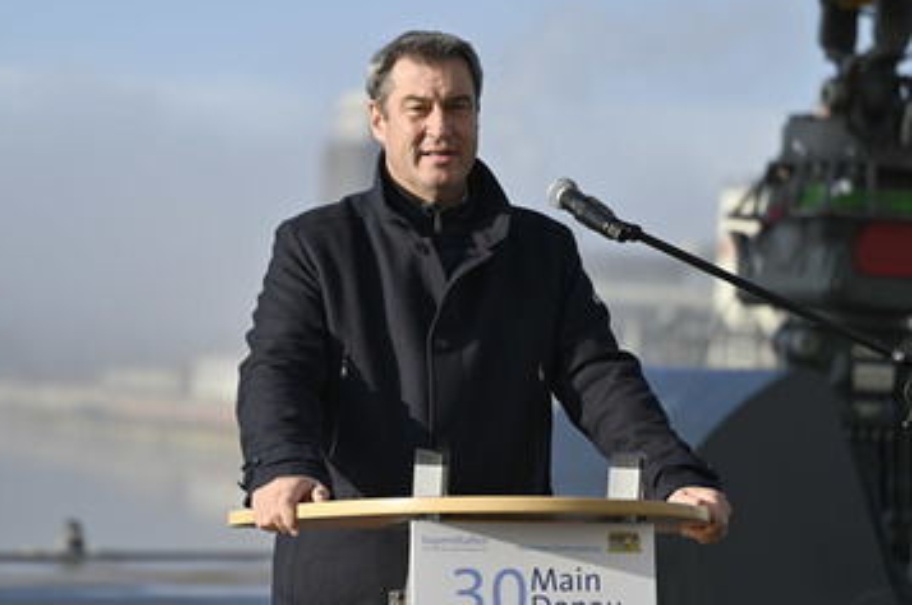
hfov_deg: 17.8
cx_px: 425
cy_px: 375
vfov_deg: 11.9
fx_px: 2909
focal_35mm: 115
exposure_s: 1/1600
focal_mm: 91
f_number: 2.8
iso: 64
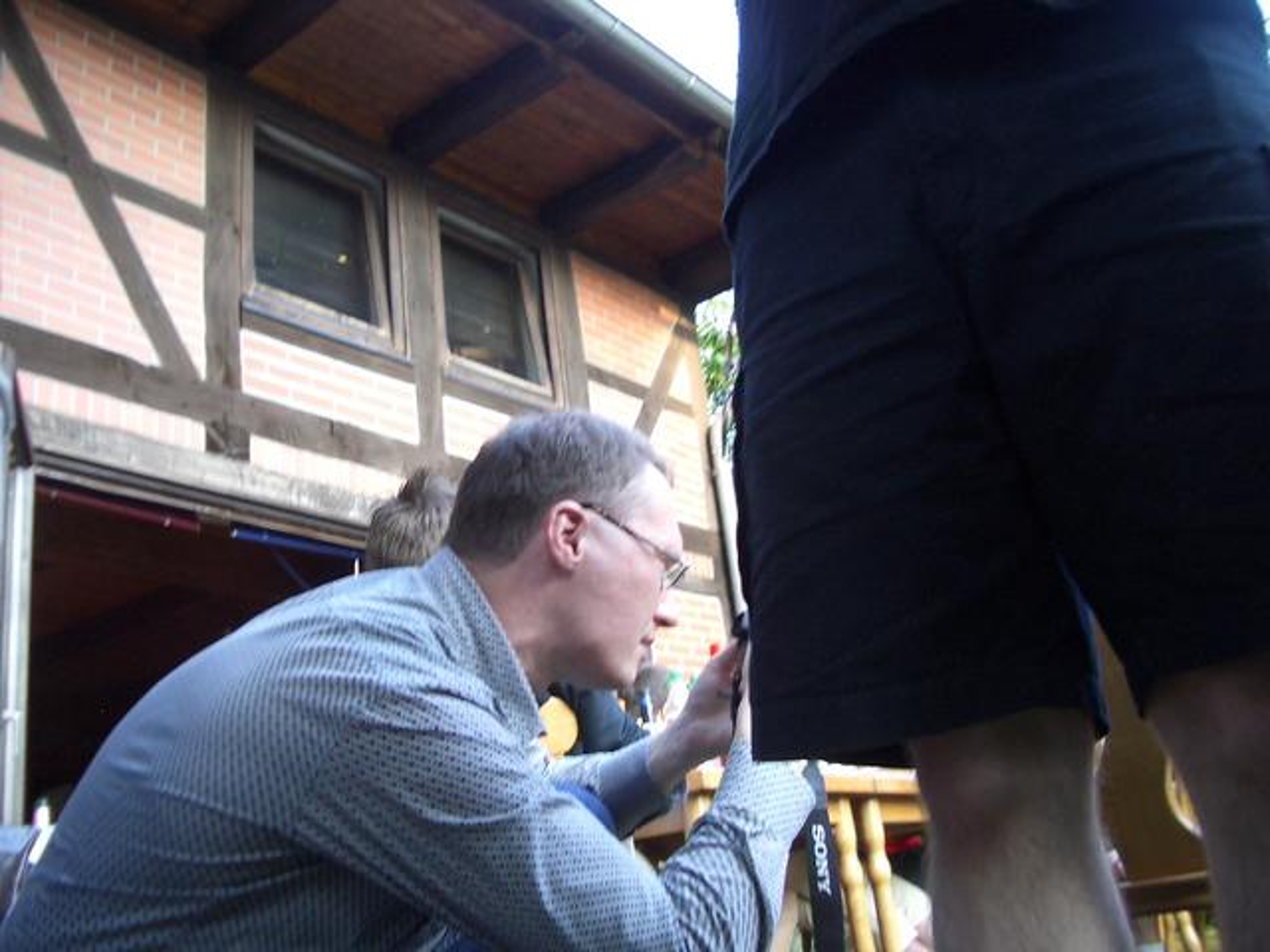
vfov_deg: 40.7
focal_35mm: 35
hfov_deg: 52.6
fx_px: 1284
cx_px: 635
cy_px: 476
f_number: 2.6
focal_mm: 5.8
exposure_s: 1/50
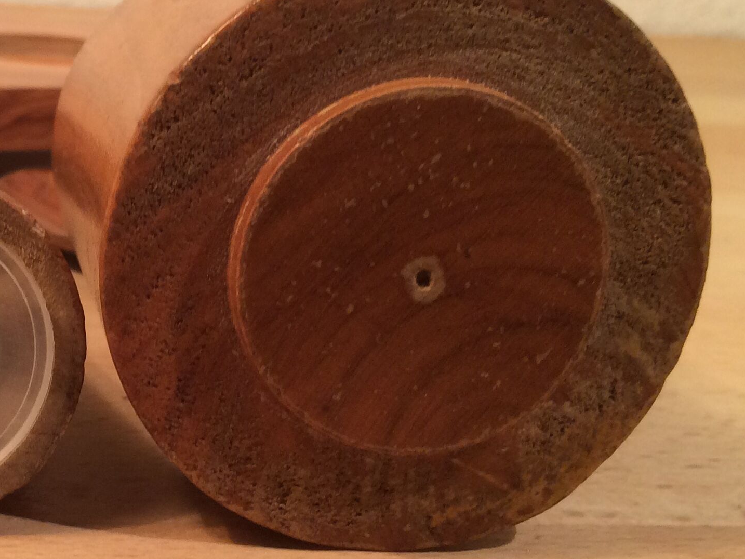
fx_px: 1421
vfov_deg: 22.3
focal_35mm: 66
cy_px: 251
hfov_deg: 27.8
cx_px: 15
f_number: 2.2
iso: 80
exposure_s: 1/33
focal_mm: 4.15
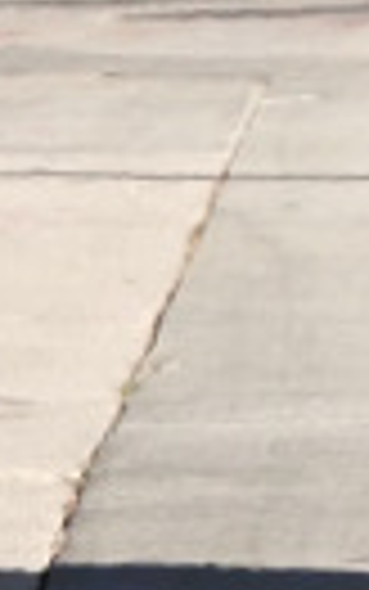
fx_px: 16523
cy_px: -250
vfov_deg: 2.0
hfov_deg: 1.2
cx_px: -2434
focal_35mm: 1028
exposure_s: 1/800
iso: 640
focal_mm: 50
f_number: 5.6
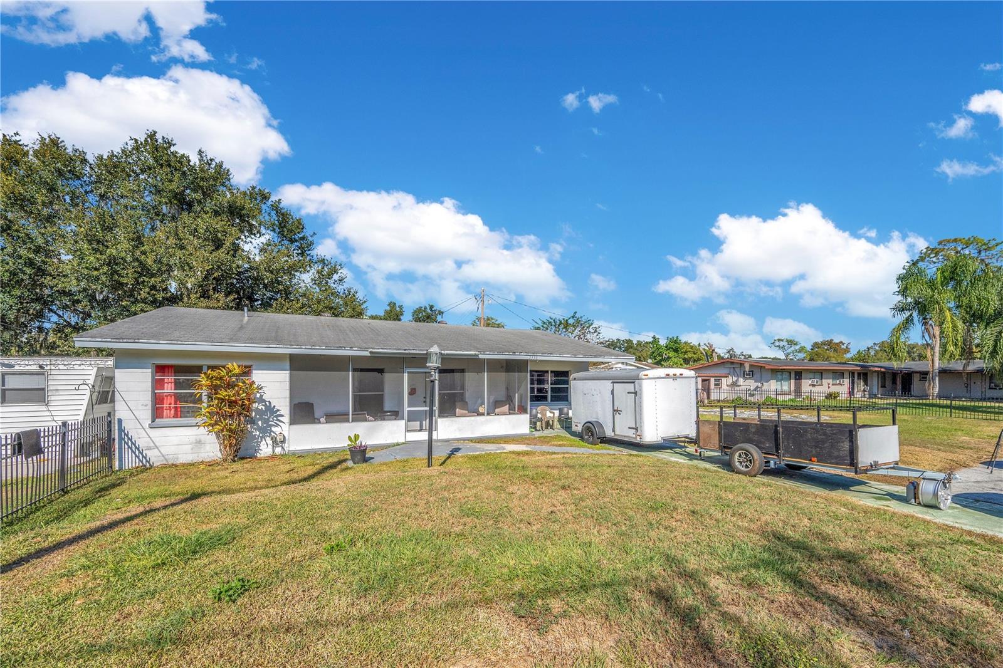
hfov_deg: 104.3
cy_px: 334
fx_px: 390
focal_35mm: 14
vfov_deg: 81.2
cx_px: 502
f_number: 7.1
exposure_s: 1/2000
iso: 400
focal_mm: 14
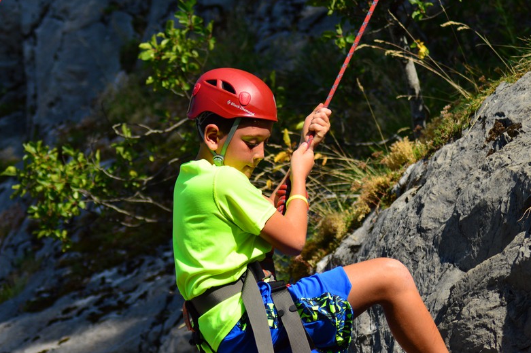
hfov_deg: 11.6
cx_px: 234
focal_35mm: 177
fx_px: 2608
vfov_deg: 7.7
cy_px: 195
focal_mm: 90
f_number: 4
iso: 200
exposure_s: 1/2000
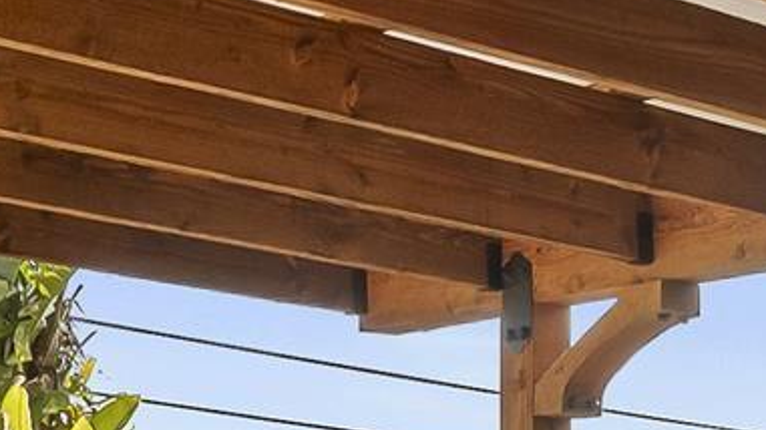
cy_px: 713
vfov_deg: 9.9
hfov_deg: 18.2
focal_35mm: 117
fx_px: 2376
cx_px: 605
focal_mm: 17
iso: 500
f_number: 8
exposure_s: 1/160
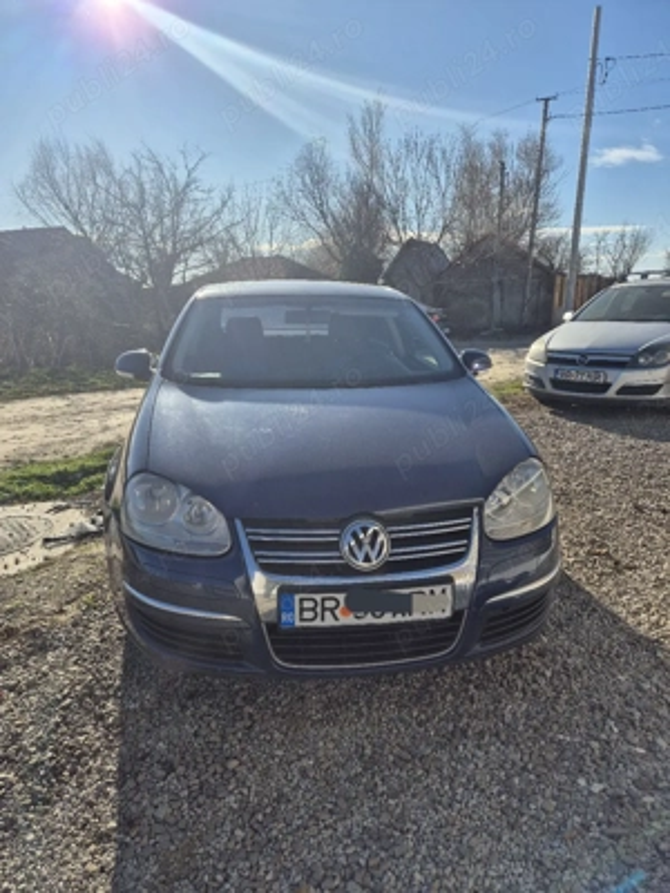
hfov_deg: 58.9
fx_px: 594
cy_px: 446
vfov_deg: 73.9
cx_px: 335
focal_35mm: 23
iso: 25
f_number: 1.8
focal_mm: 5.4
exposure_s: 1/5000
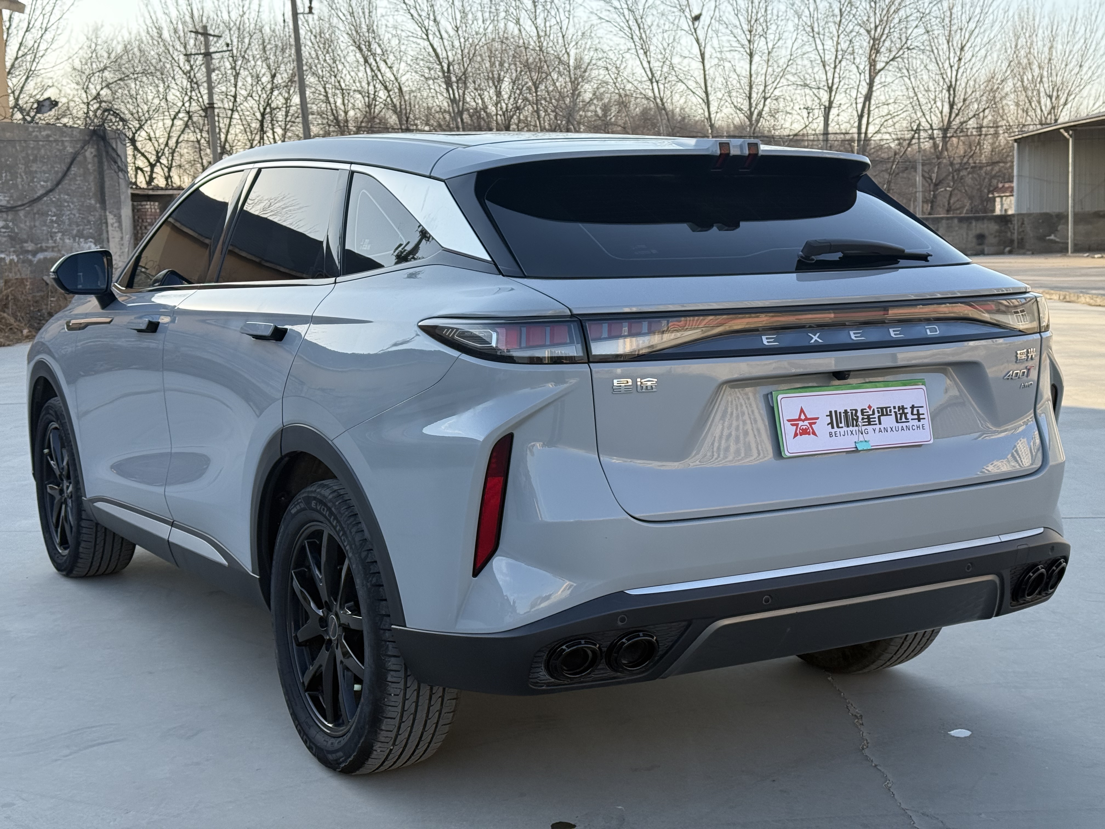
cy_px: 414
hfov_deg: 39.7
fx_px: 1532
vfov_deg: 30.3
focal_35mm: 48
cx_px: 552
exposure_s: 1/1377
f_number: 1.78
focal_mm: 6.76
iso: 80
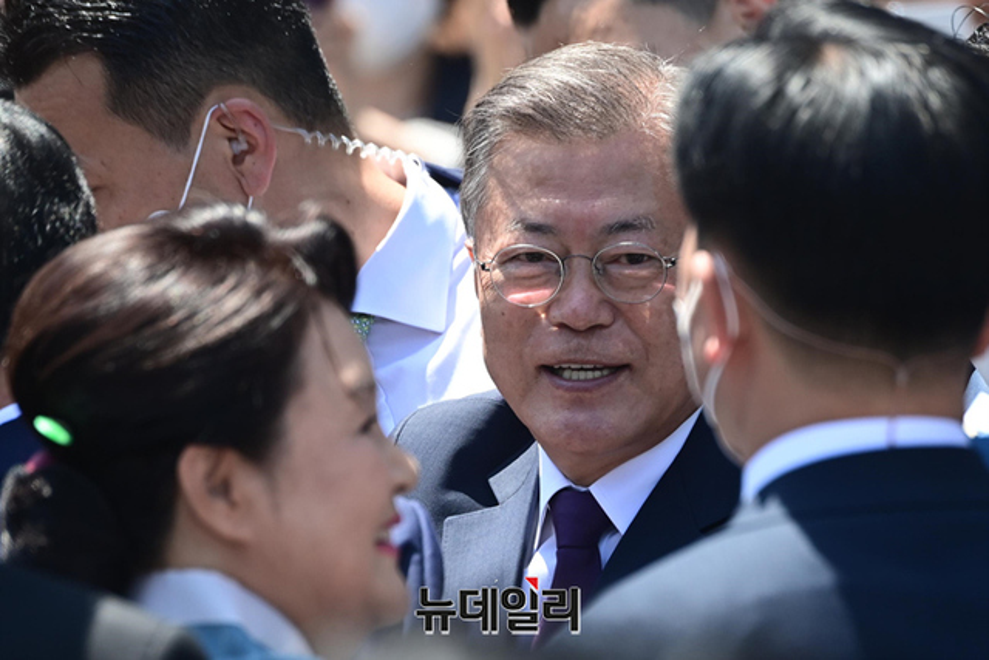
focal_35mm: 400
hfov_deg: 5.2
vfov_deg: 3.4
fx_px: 10991
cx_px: 494
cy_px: 330
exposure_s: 1/500
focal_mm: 400
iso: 500
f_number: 6.3
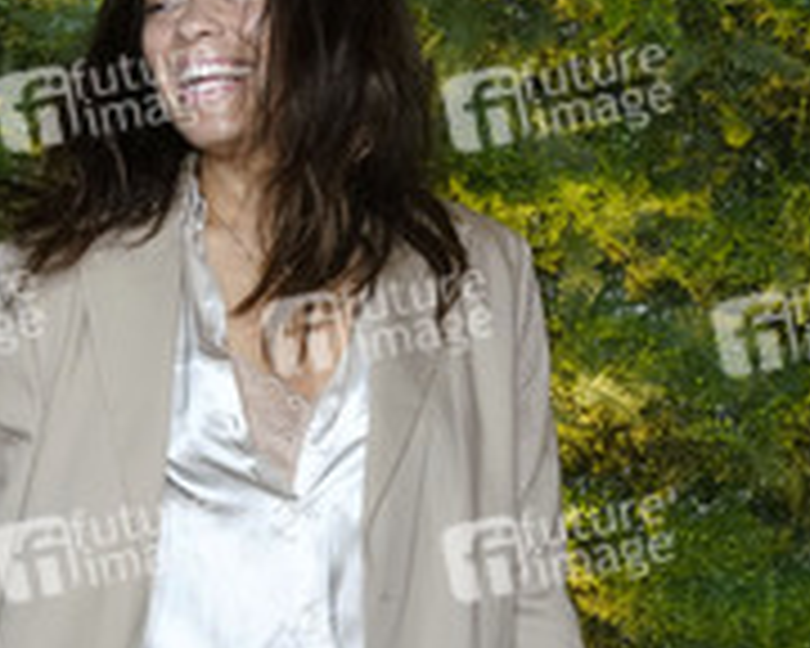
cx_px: -11
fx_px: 1798
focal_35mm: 75
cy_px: 436
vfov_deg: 20.4
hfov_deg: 24.2
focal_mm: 32
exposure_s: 1/160
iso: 2000
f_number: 5.6
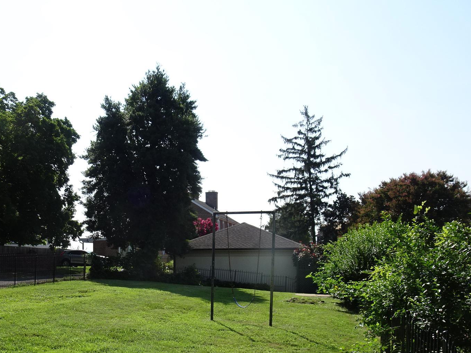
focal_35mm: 36
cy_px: 264
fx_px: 490
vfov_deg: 38.6
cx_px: 150
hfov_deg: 50.3
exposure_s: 1/800
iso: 80
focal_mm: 4.1
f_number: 3.5
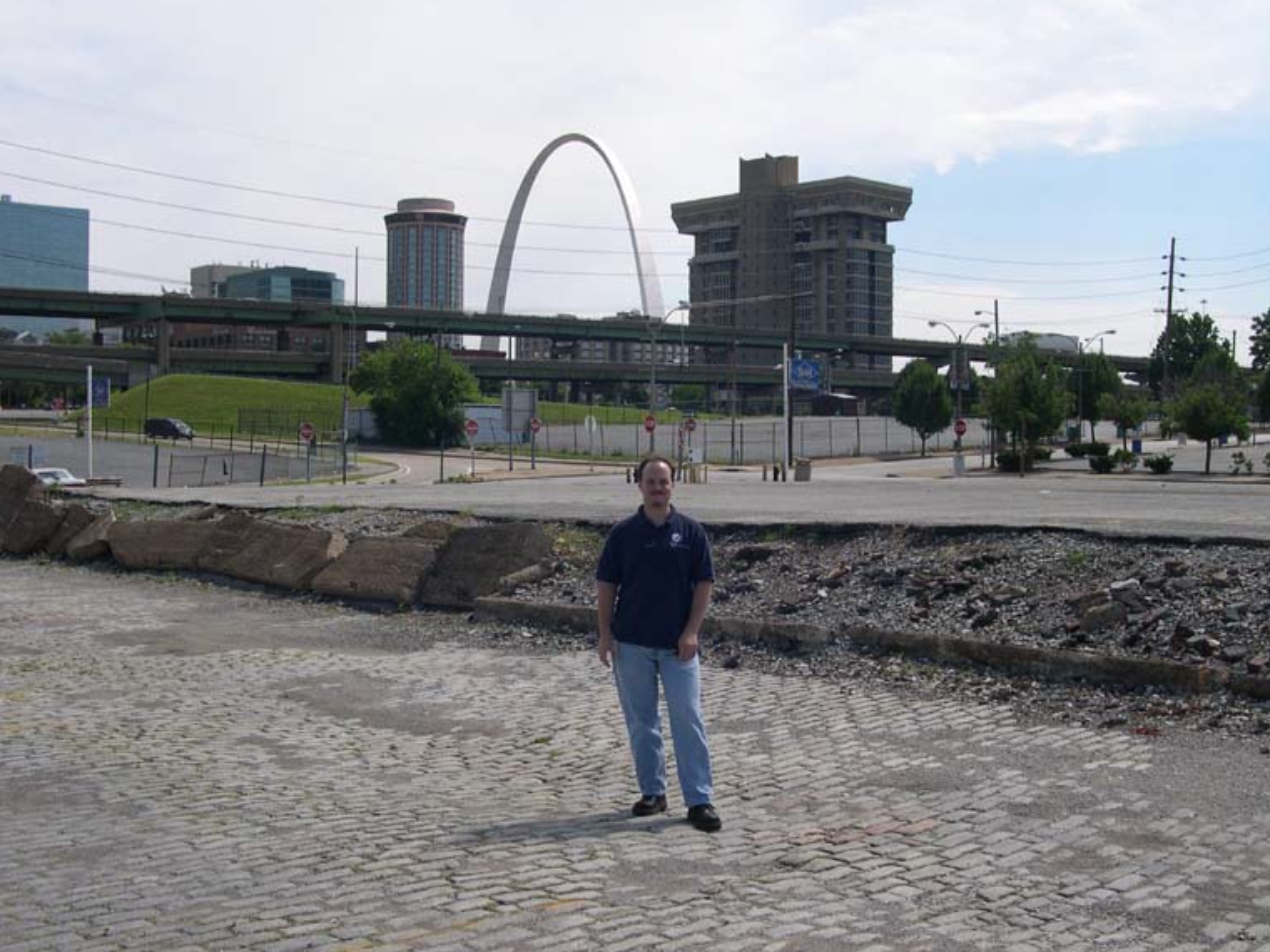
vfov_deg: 36.0
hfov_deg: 46.8
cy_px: 491
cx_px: 638
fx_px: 1468
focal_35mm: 40
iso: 100
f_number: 7.6
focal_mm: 8
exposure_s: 1/236
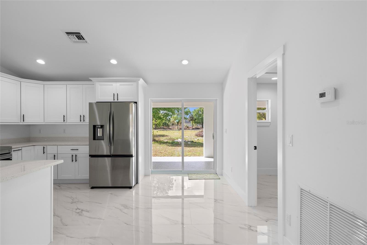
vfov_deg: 73.7
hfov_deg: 96.8
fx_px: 163
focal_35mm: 16
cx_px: 184
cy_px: 122
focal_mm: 16
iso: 100
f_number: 11
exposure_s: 1/50
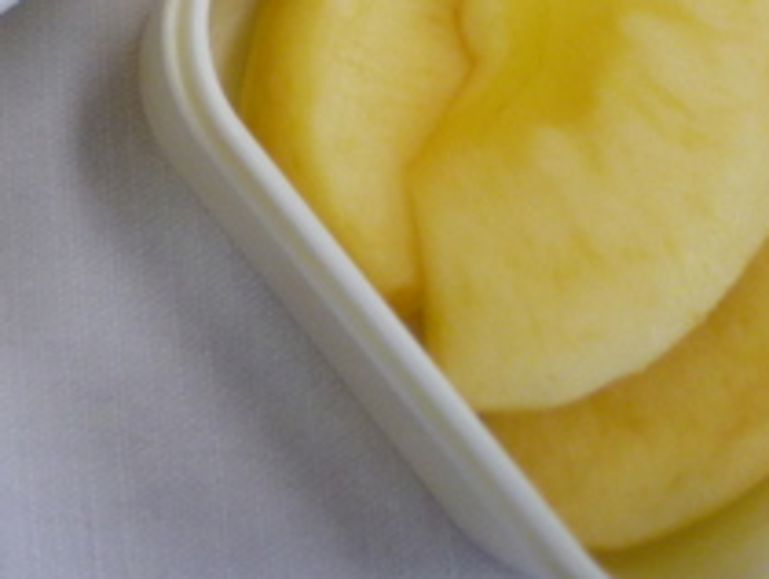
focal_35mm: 73
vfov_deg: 18.7
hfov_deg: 24.0
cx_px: -176
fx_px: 1624
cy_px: -180
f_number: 2.2
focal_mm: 4.3
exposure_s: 1/60
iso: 125
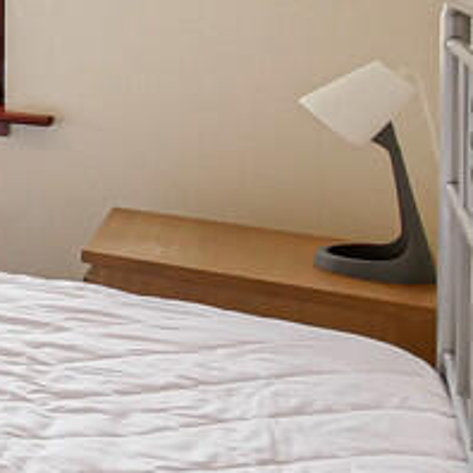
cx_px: -585
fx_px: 989
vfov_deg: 25.5
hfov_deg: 16.3
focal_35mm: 64
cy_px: -2
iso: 800
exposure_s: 1/125
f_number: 4
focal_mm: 7
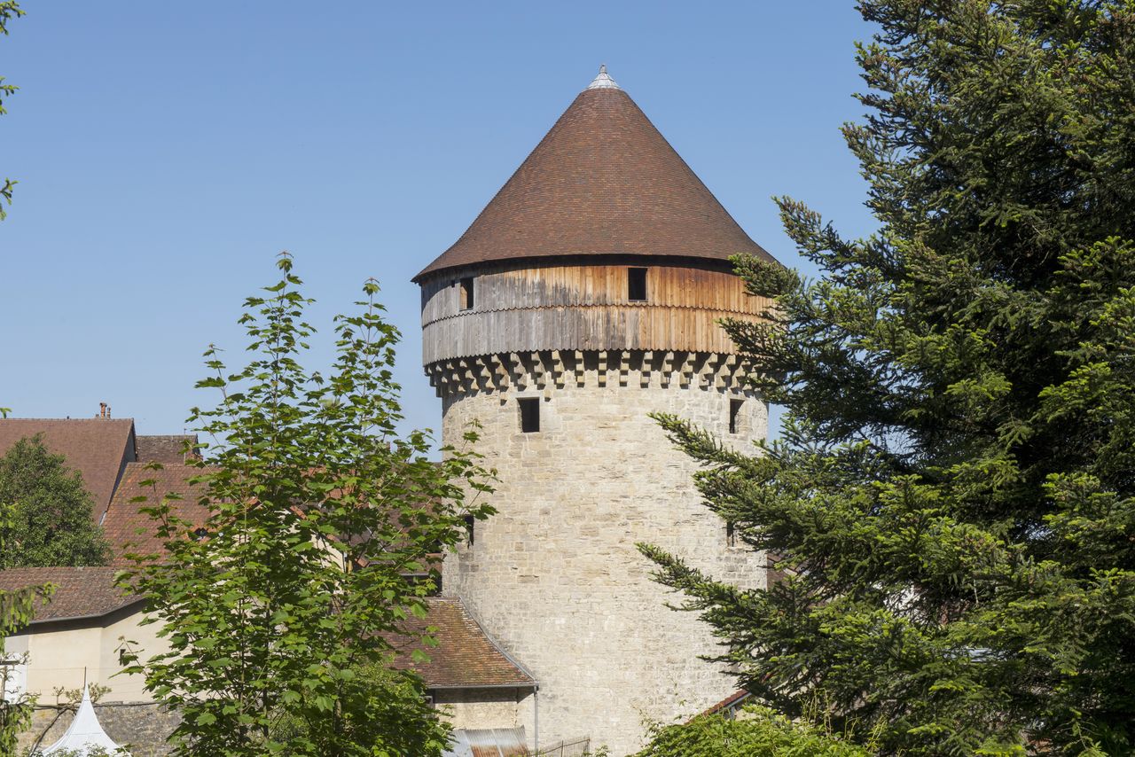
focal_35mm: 58
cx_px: 568
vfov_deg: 23.4
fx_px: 1829
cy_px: 378
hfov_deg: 34.5
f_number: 11
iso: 200
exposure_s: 1/250
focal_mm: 58
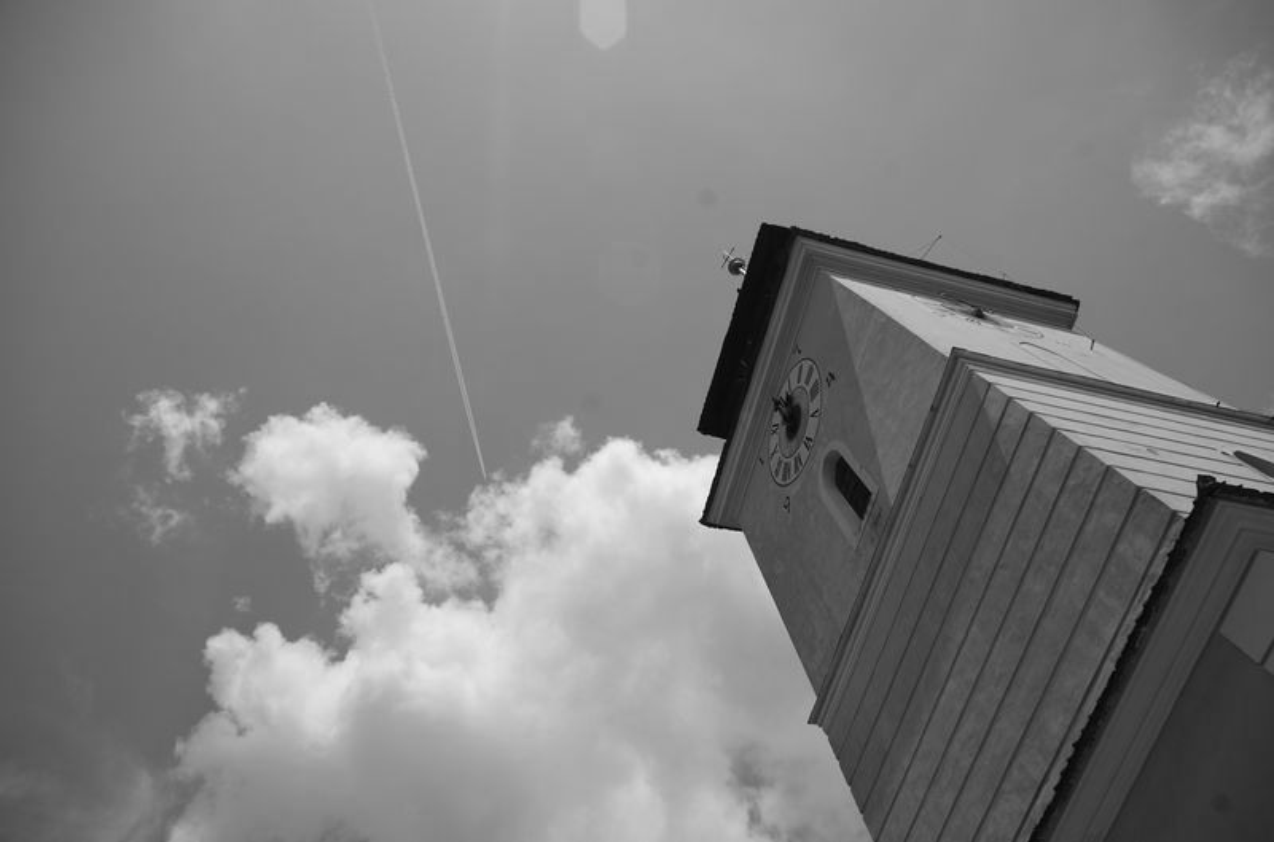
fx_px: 953
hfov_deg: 67.5
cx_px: 637
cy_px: 421
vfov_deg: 47.7
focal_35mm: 27
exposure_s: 1/250
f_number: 7.1
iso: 100
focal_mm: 18
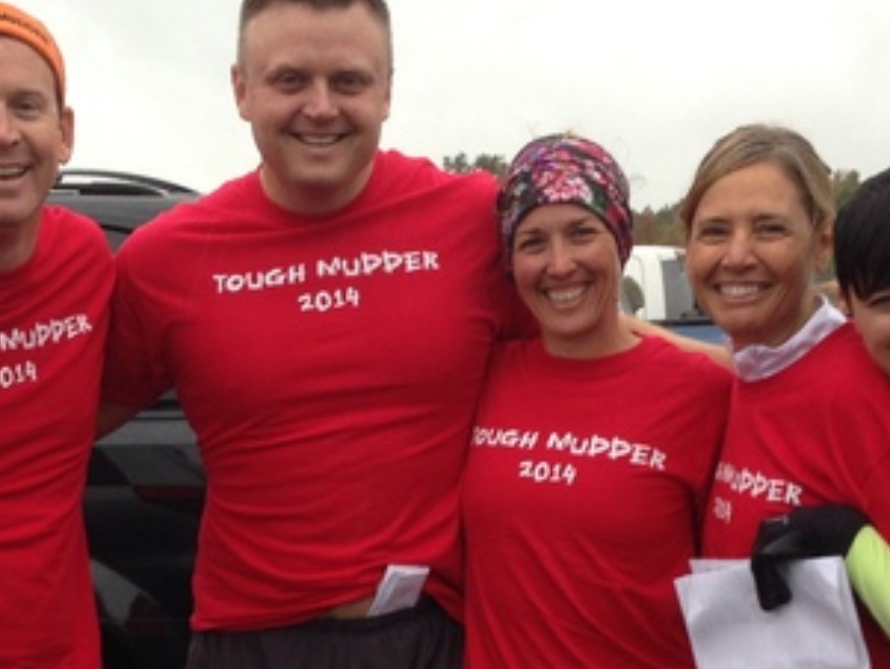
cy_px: 654
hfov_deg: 24.6
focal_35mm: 79
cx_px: 313
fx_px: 2032
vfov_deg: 18.2
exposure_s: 1/120
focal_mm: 4.12
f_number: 2.4
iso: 64
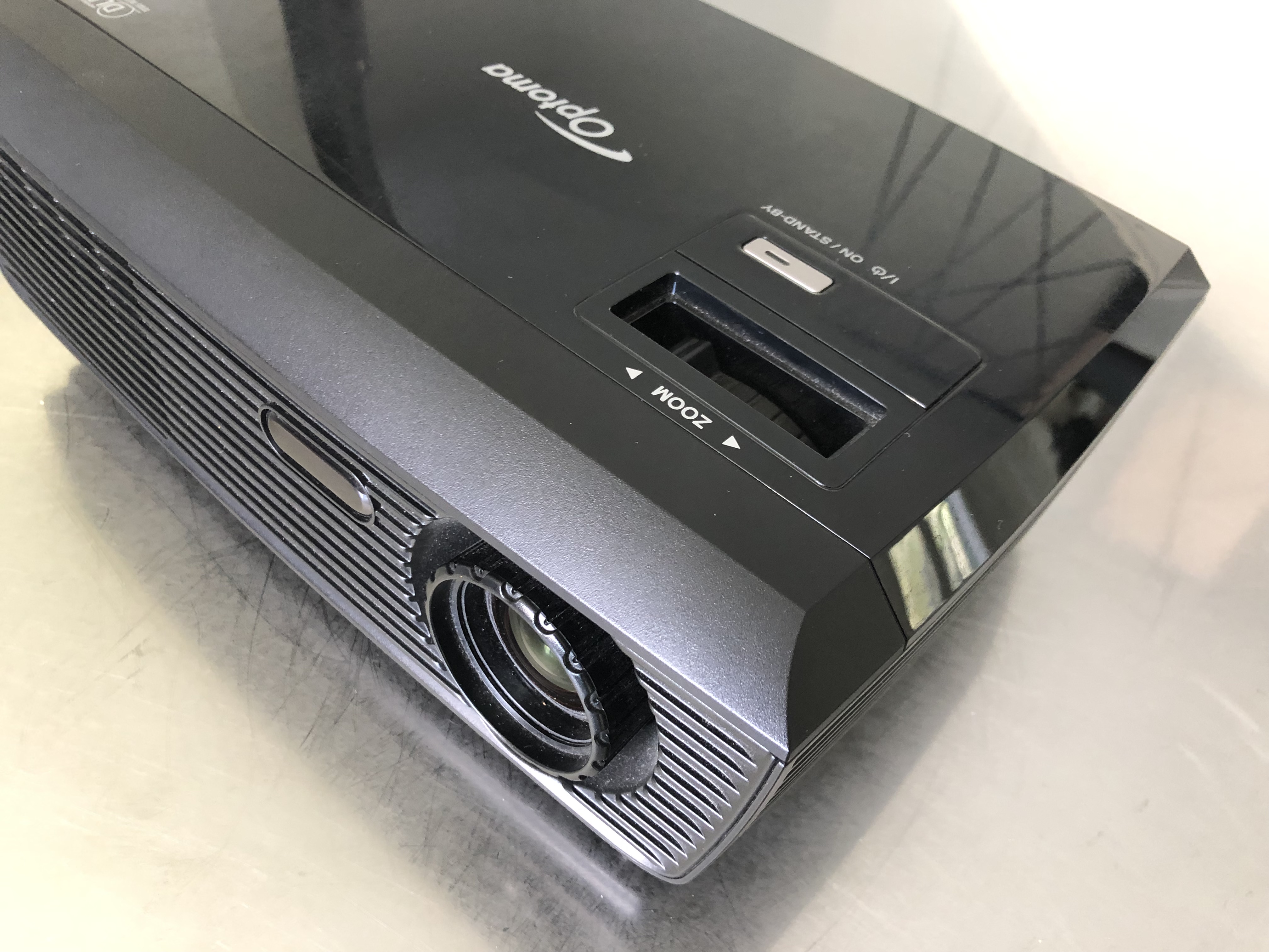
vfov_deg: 49.7
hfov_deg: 63.4
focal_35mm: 28
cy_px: 476
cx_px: 634
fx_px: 1026
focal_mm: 4
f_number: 1.8
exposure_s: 1/15
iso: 80
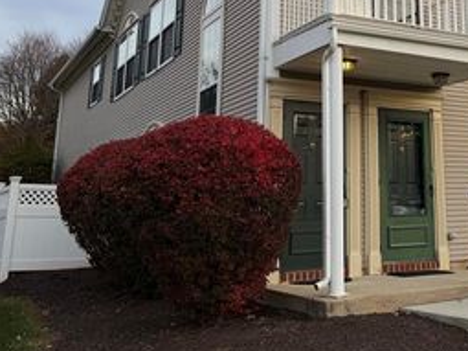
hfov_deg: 38.4
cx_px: 395
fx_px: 635
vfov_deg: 29.7
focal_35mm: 47
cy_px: 41
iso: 80
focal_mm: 6.76
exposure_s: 1/788
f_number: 1.78
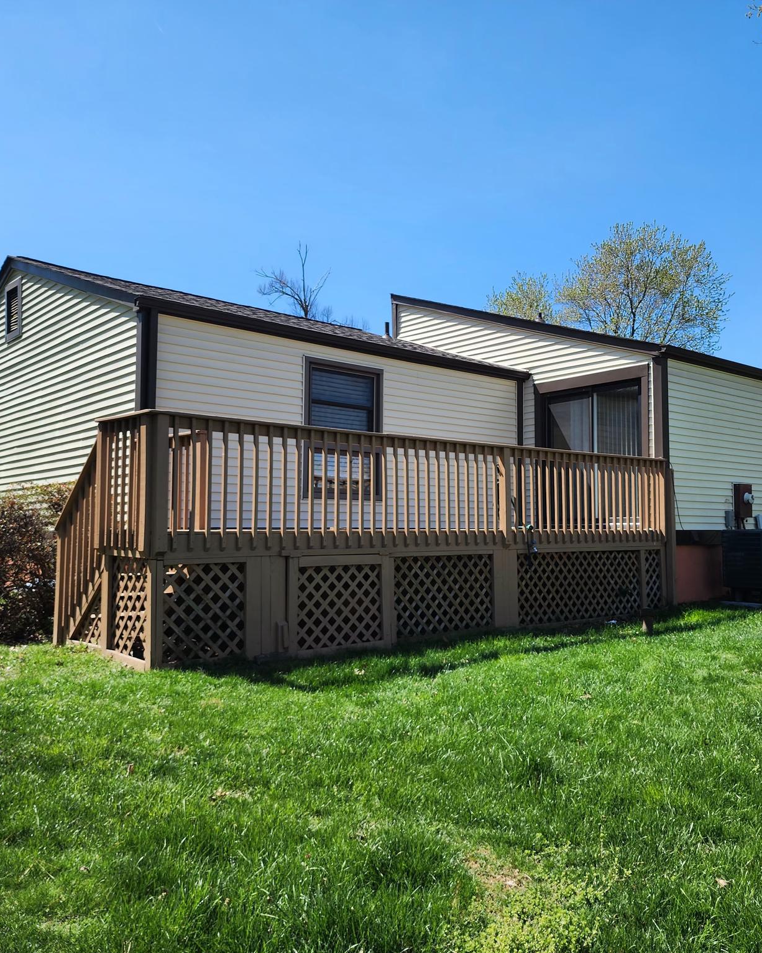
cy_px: 477
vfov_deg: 58.8
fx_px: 846
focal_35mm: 30
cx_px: 427
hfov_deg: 48.4
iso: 12
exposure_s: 1/769
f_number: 1.8
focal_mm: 6.4
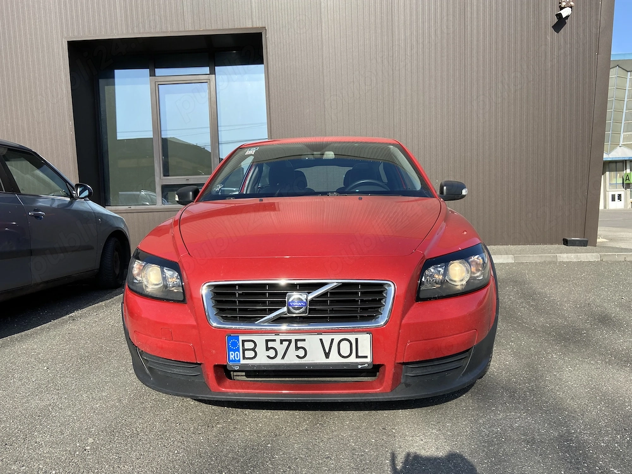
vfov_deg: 53.1
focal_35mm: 26
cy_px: 237
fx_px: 475
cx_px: 316
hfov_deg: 67.3
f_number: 1.8
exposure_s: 1/1629
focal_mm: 4.25
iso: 32
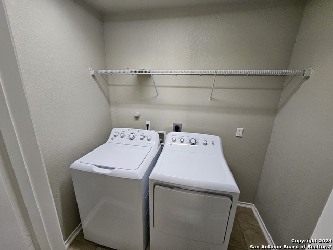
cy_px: 125
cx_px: 166
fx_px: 125
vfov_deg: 89.9
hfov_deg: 106.2
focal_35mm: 13
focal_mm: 1.74
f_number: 2.2
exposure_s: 1/60
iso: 200
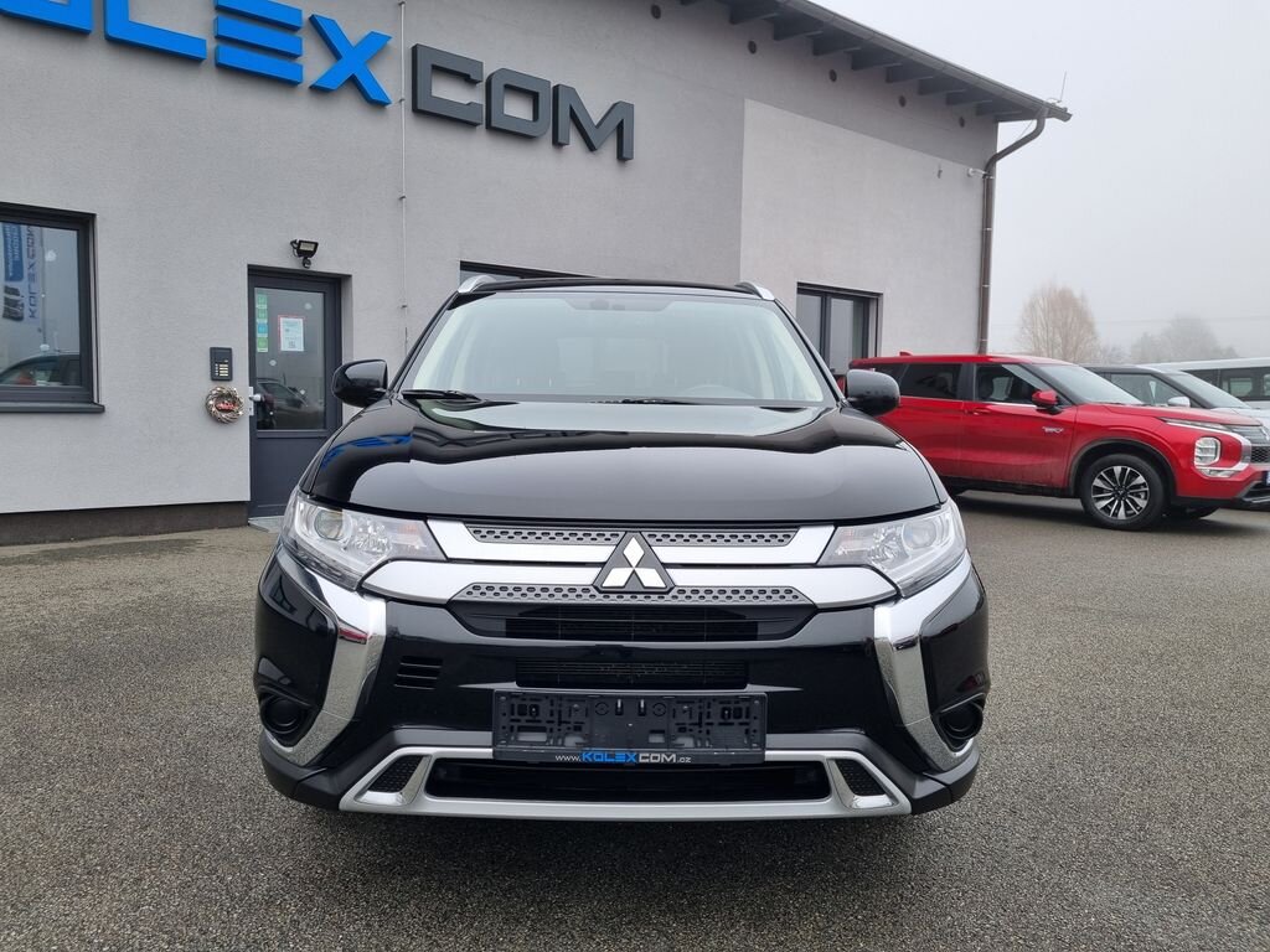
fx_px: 954
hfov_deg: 67.3
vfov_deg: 53.1
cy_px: 476
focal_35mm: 26
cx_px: 635
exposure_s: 1/317
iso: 50
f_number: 1.8
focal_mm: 5.4
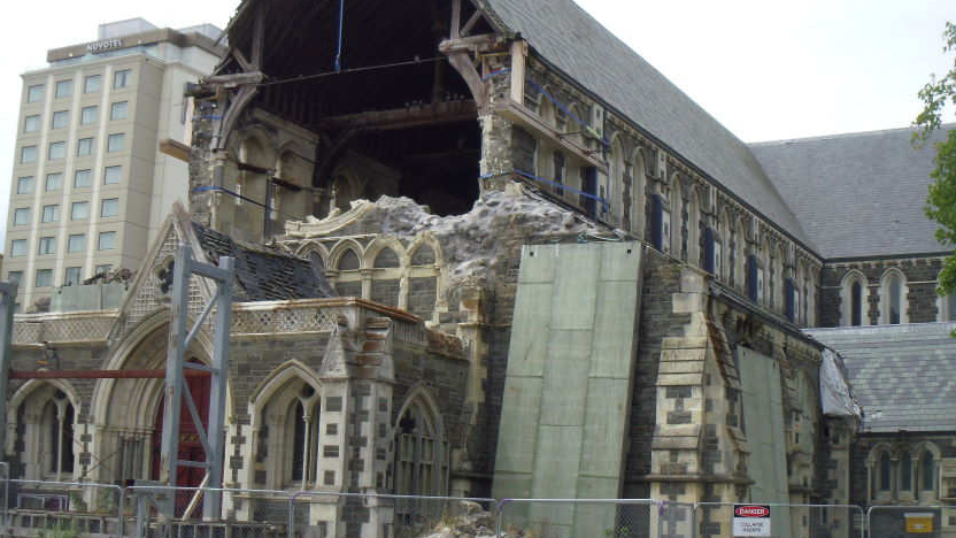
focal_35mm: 59
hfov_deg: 35.4
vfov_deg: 20.4
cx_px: 449
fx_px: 1496
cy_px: 240
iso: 64
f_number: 4.7
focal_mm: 7.8
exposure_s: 1/360
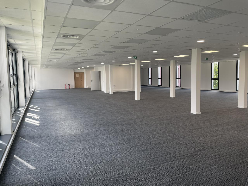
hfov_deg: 67.3
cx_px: 124
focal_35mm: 26
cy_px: 93
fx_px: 186
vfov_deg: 53.1
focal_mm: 4.2
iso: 32
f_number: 1.6
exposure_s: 1/152
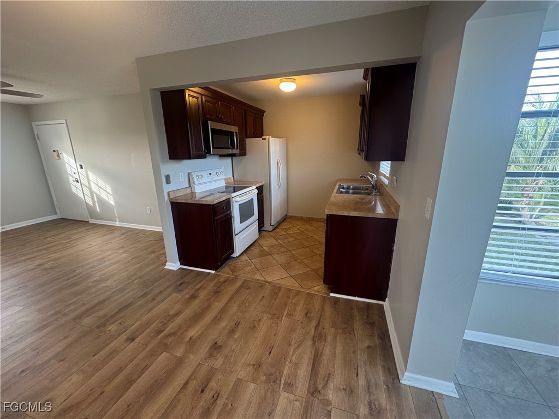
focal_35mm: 14
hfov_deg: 102.1
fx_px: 226
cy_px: 210
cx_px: 280
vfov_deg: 85.7
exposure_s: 1/60
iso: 160
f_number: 2.2
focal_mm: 2.22
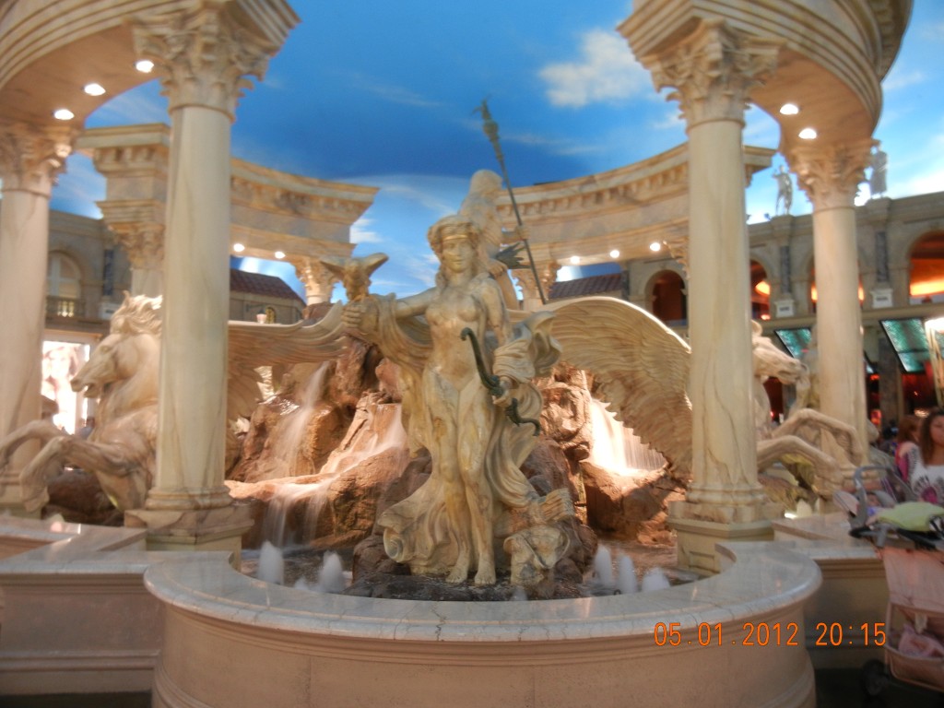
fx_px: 818
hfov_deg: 60.0
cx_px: 472
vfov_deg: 46.8
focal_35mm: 30
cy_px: 354
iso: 200
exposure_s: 1/2.7
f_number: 3.5
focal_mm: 5.4
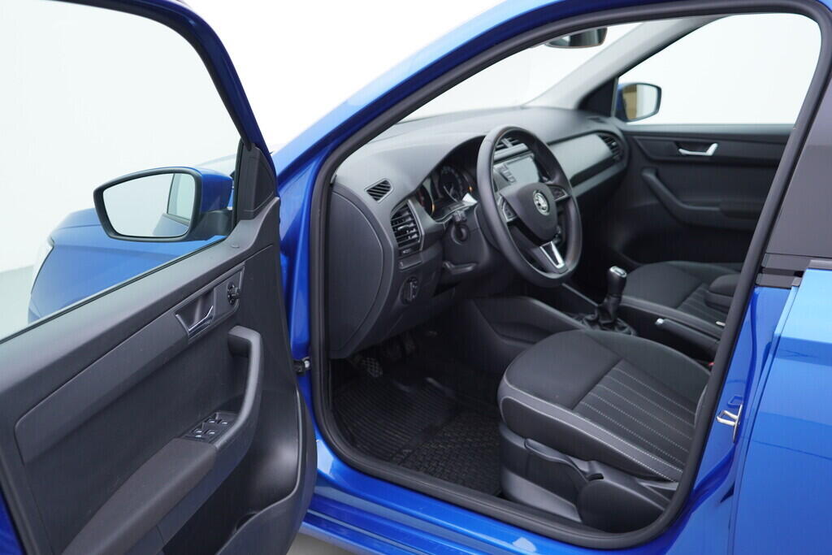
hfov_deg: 53.1
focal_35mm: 36
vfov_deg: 36.9
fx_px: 832
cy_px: 278
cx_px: 416
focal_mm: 24
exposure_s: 1/40
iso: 125
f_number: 2.8
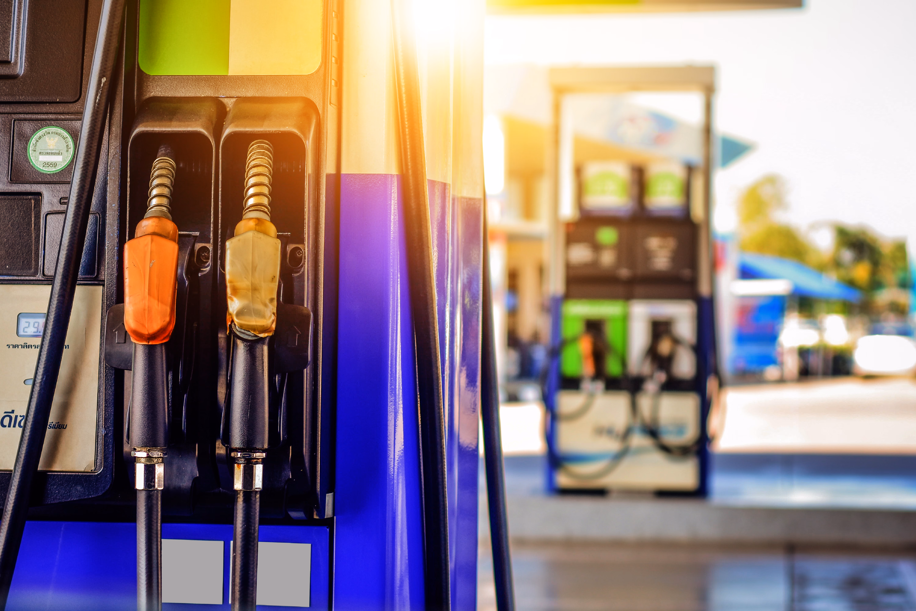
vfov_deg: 18.2
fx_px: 1908
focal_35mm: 75
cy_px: 306
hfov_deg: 27.0
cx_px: 458
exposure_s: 1/400
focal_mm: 50
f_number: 3.2
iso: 100
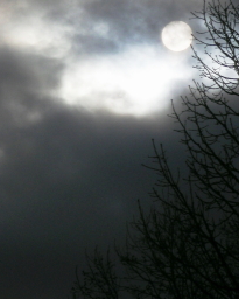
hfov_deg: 4.2
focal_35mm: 373
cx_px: 187
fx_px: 3296
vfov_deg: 5.2
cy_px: 54
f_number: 13.6
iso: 50
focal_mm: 32.7
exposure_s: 1/337
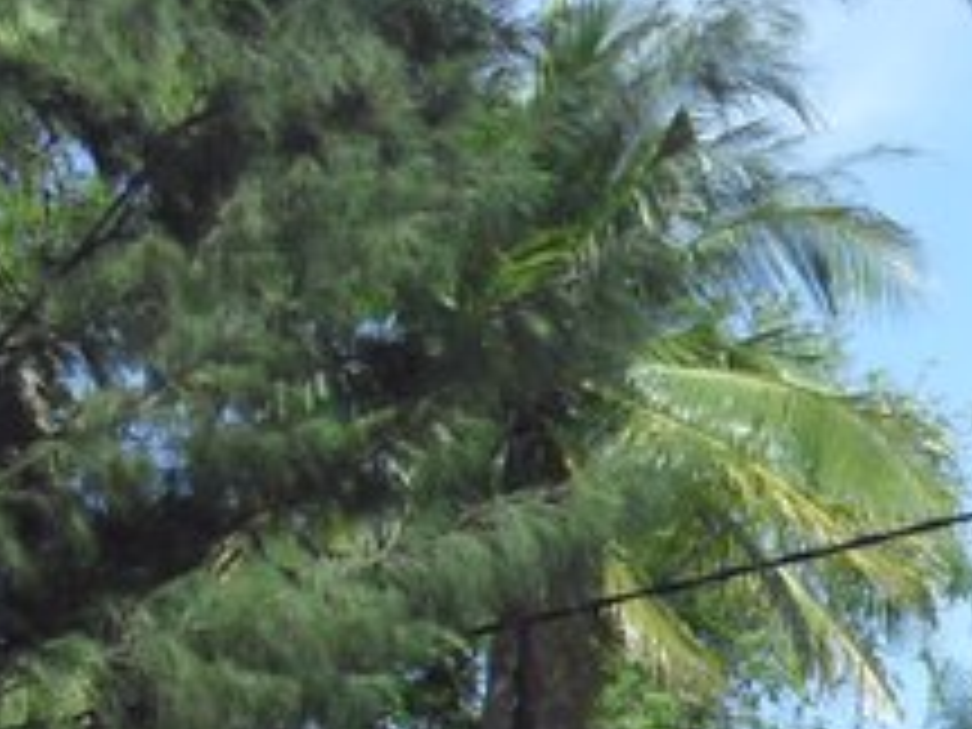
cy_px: 1053
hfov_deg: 13.2
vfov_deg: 10.2
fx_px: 3959
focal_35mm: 141
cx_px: 1490
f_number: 8
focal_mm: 6.2
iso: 100
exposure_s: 1/160
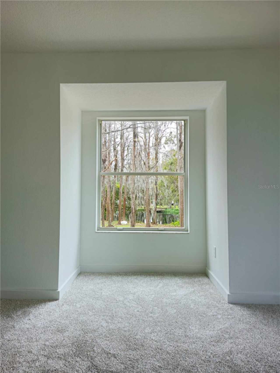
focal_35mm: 23
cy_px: 186
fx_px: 248
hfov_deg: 58.9
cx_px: 140
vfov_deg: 73.9
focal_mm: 5.54
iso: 25
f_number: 1.8
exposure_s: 1/143
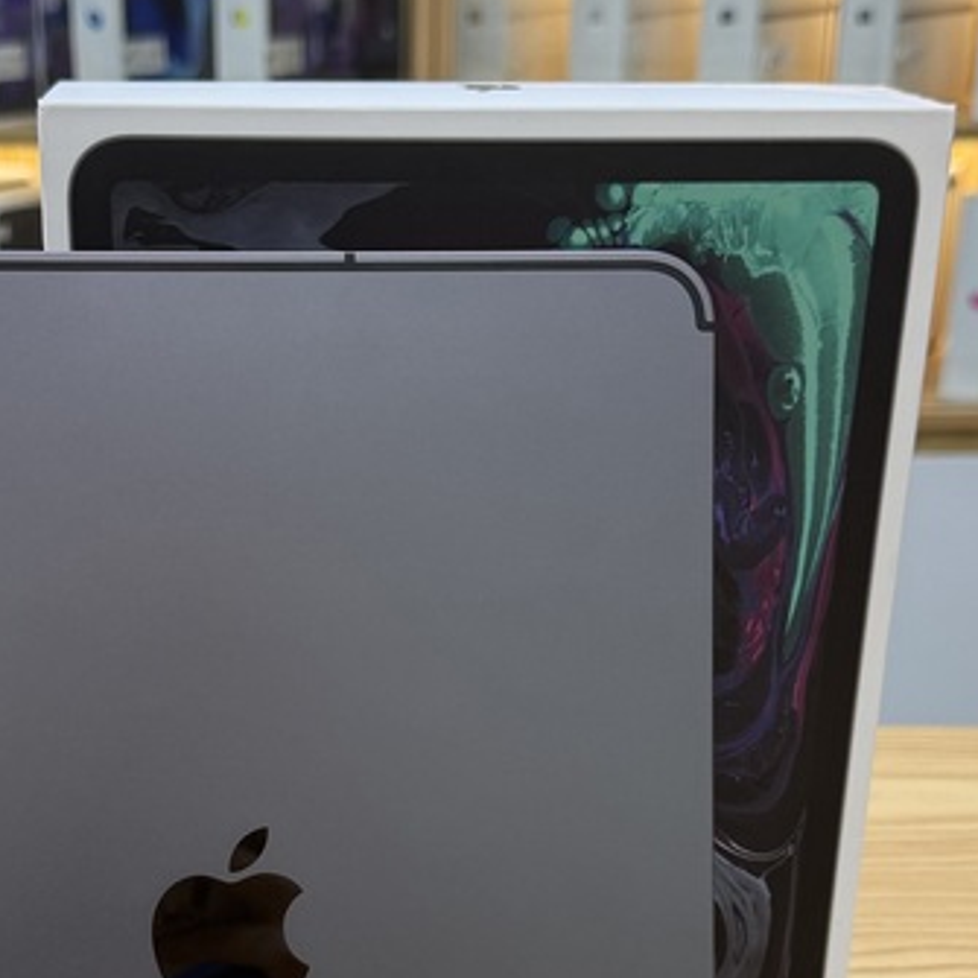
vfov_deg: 29.7
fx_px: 1822
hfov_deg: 29.9
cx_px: 343
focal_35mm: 57
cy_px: 689
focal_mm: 6.76
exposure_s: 1/120
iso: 100
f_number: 1.78
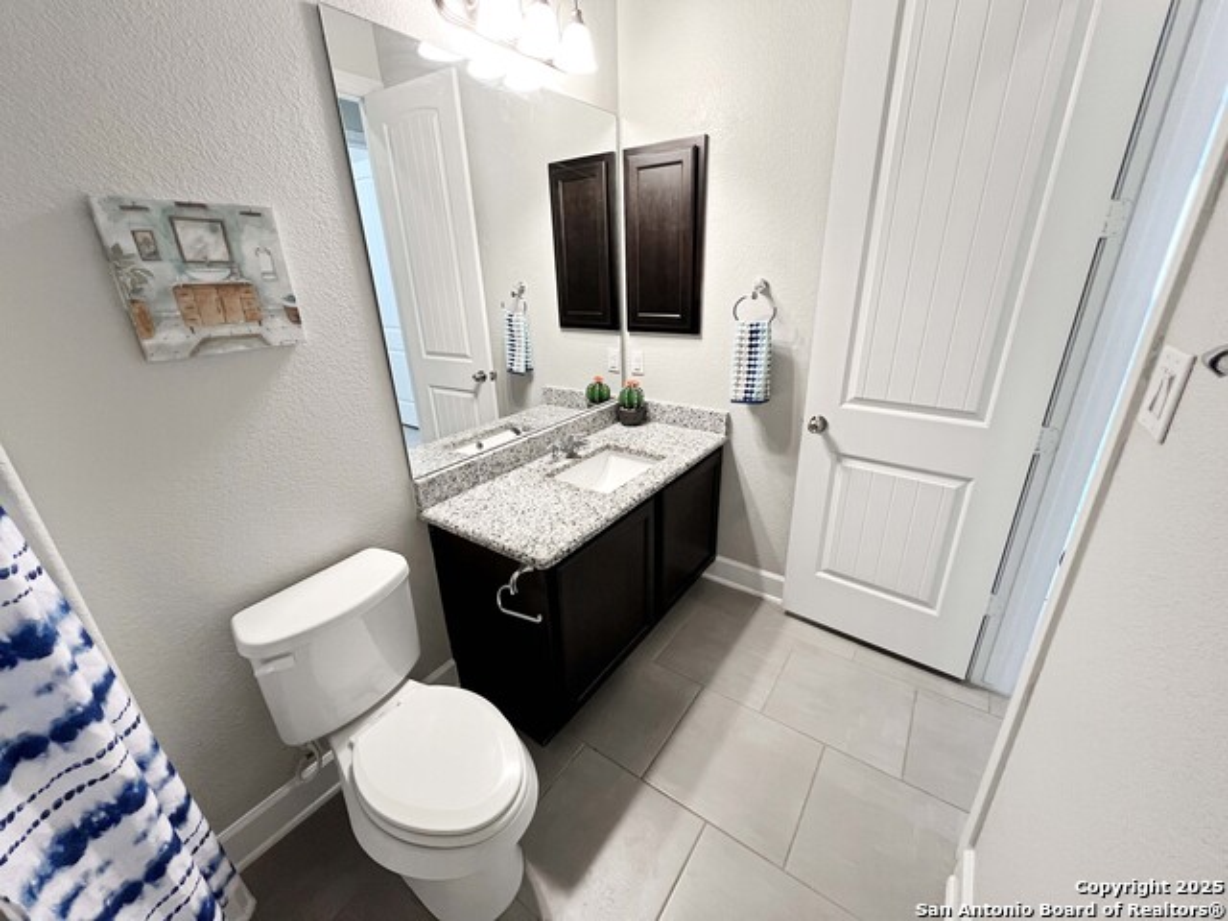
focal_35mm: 13
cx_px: 614
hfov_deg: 106.2
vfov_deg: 89.9
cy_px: 460
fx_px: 461
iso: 160
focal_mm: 1.57
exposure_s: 1/60
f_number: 1.8
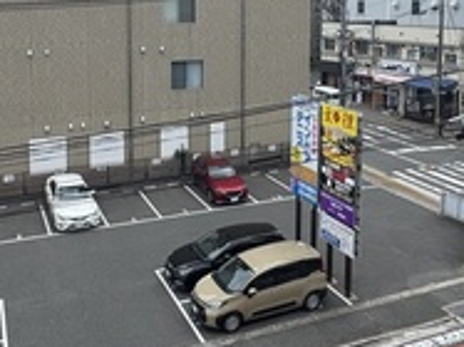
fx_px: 563
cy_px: 52
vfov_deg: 33.0
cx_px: 208
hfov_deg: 44.8
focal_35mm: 42
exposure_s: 1/944
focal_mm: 2.22
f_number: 2.2
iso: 40
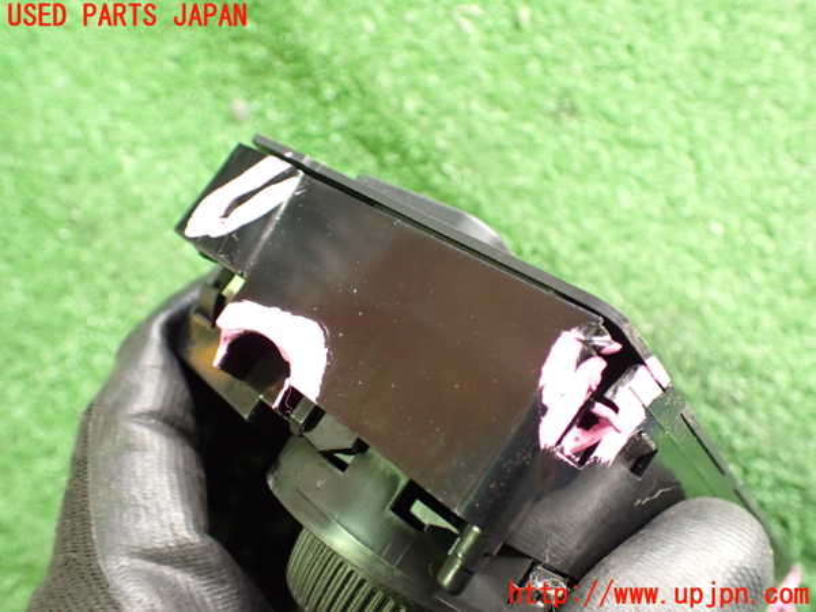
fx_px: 707
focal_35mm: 30
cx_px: 408
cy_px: 306
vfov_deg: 46.8
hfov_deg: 60.0
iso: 800
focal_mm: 5.4
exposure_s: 1/40
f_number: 2.3
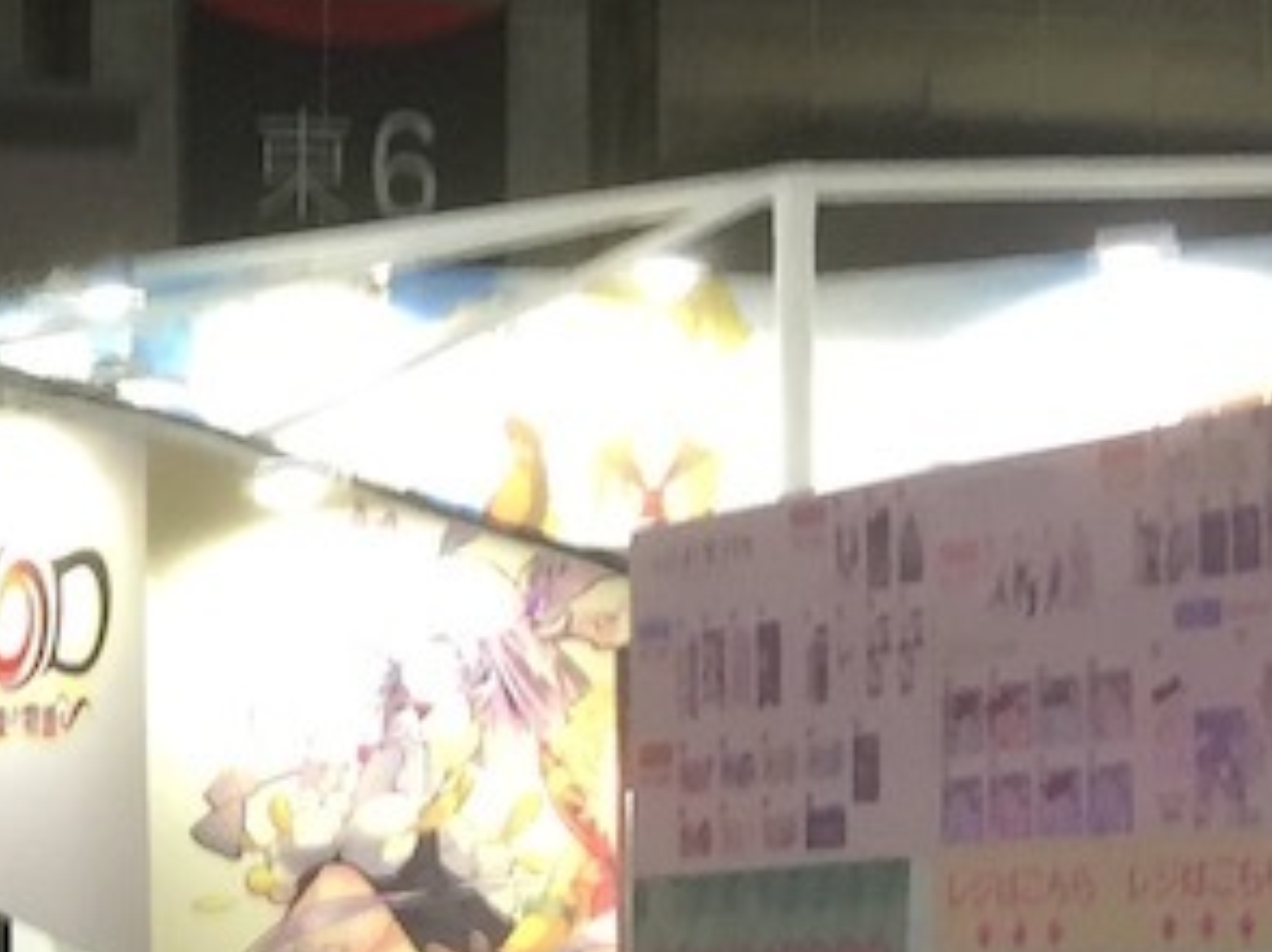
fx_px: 4628
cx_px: -1160
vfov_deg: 11.6
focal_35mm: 126
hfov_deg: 13.7
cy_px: 1030
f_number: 2.2
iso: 50
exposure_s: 1/30
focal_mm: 4.15
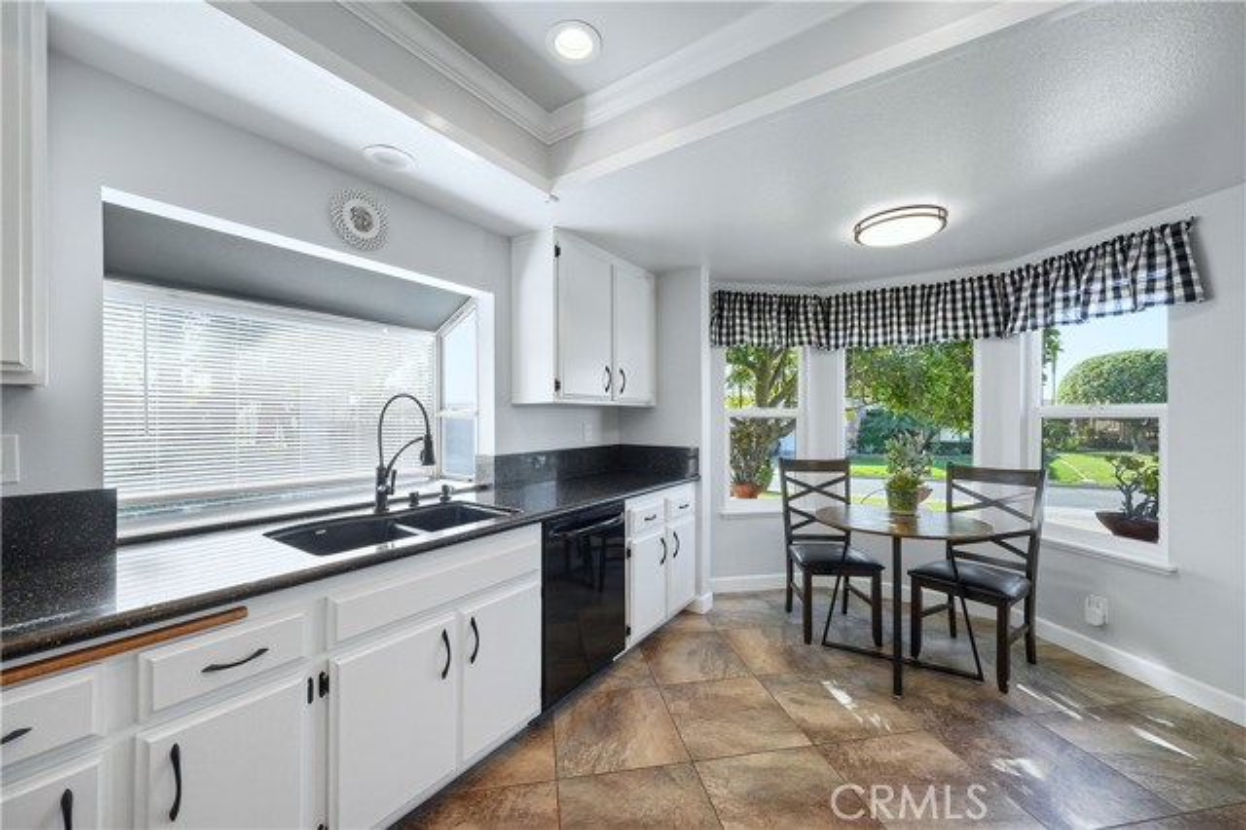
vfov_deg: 81.1
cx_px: 623
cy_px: 415
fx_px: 484
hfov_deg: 104.3
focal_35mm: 14
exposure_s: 1/3200
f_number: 5
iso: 1000
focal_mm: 14
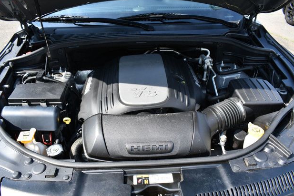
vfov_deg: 46.4
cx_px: 143
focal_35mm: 28
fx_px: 229
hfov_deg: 65.4
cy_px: 96
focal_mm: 18
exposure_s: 1/250
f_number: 6.3
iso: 200
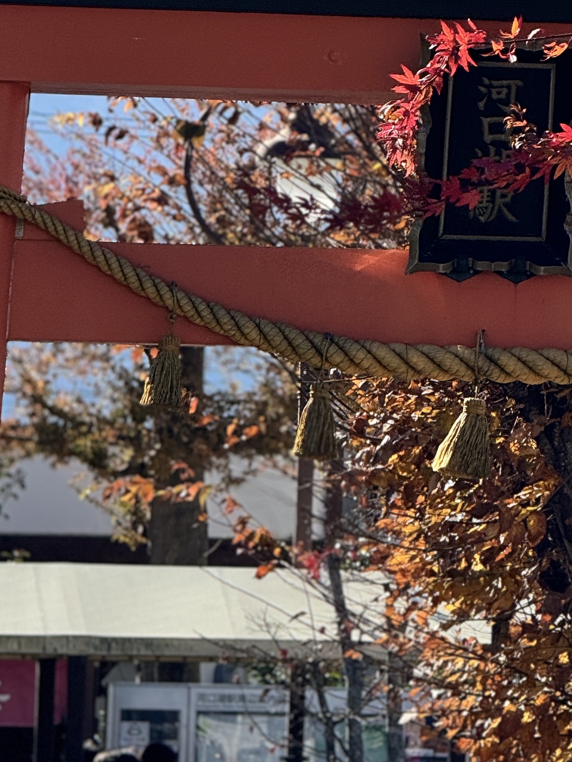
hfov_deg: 5.5
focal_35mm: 272
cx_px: 540
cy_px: -42
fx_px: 5993
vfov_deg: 7.2
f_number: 2.8
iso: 50
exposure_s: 1/2212
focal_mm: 15.66
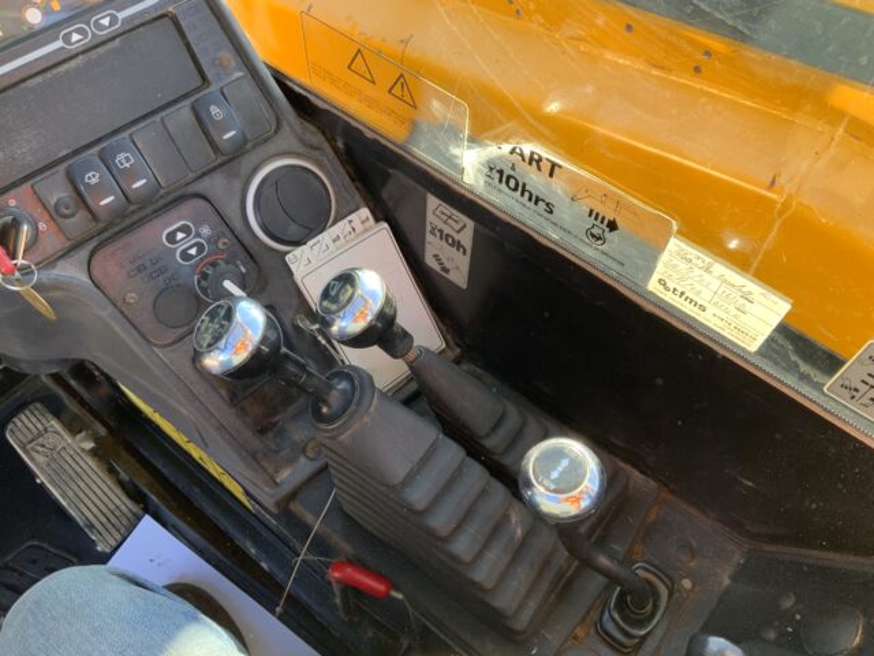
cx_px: 437
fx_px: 732
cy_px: 328
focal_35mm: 29
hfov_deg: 61.7
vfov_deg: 48.2
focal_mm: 3
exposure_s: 1/122
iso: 32
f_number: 1.8
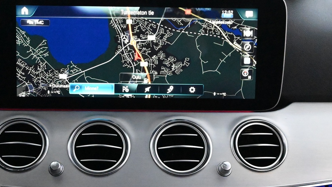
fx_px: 791
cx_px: 140
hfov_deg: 23.7
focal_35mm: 90
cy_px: 142
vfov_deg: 13.4
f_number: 5.3
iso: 14400
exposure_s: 1/60
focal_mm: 35
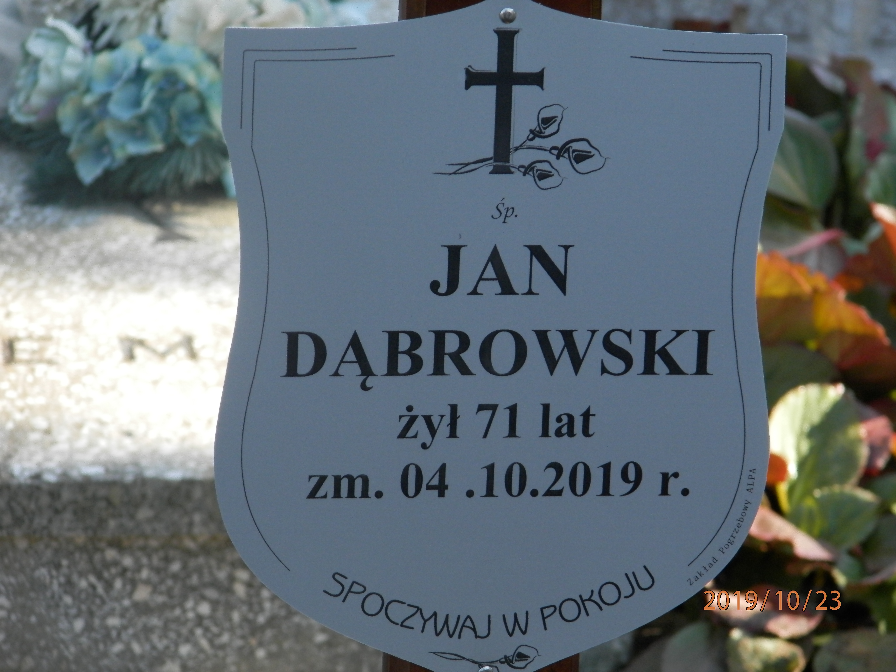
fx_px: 4659
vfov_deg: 8.2
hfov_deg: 11.0
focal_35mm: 180
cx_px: 448
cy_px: 336
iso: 200
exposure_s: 1/160
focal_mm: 32.1
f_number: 5.1
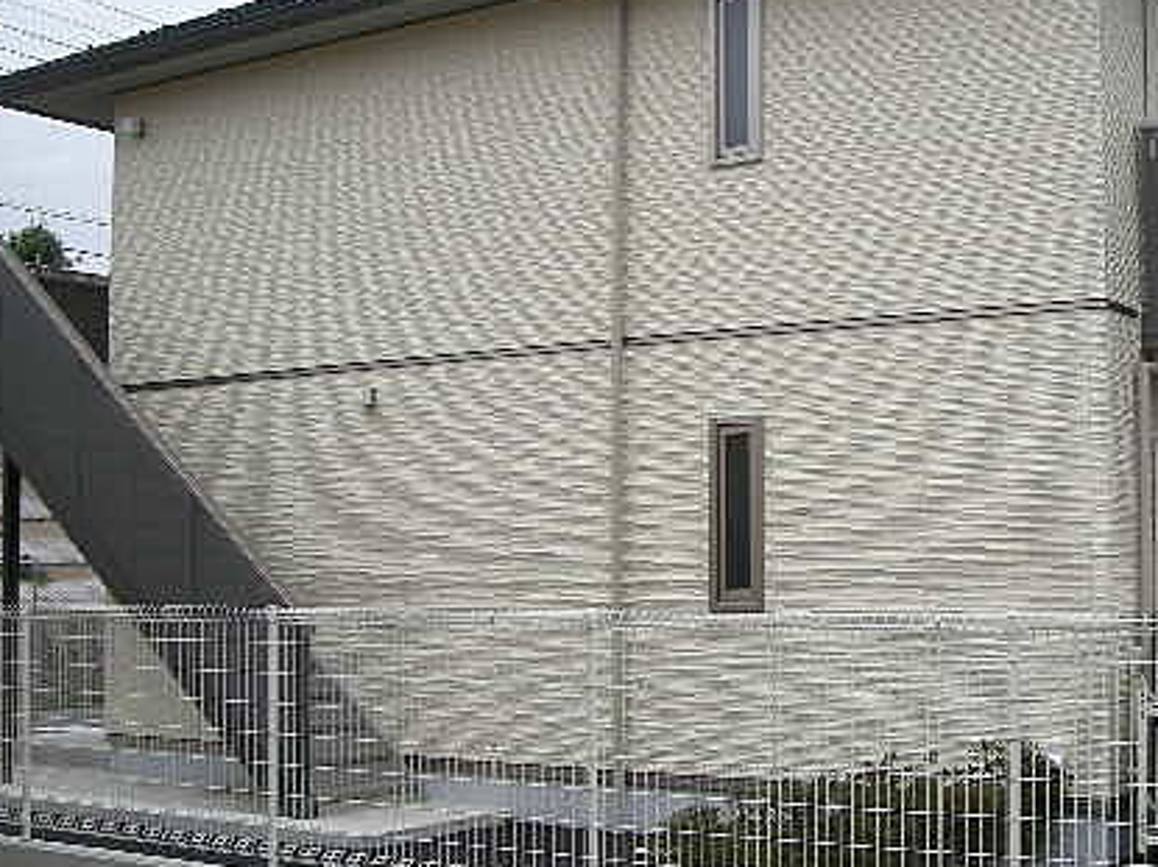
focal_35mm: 54
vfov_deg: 27.0
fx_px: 1806
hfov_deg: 35.1
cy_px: 452
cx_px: 806
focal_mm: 5.7
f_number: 2.8
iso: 50
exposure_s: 1/201
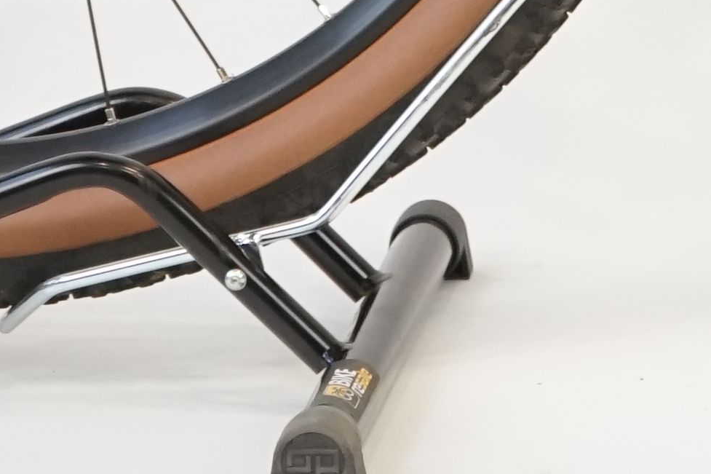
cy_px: -947
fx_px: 6911
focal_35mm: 350
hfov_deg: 5.8
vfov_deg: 3.8
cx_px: 1239
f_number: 5.6
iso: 1600
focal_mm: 57
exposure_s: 1/200
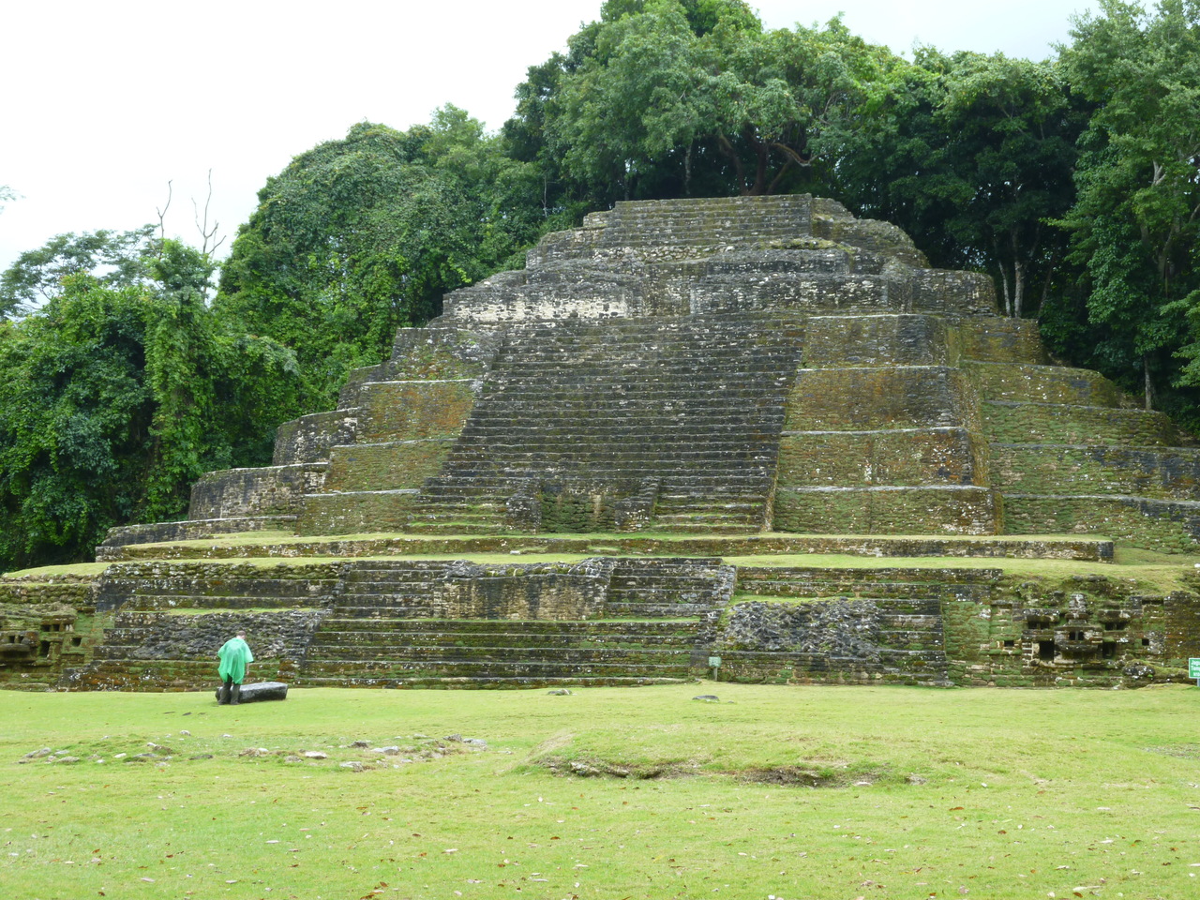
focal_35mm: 61
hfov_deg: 31.7
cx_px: 600
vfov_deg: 24.0
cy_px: 450
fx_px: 2115
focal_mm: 11
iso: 80
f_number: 4.7
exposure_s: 1/60
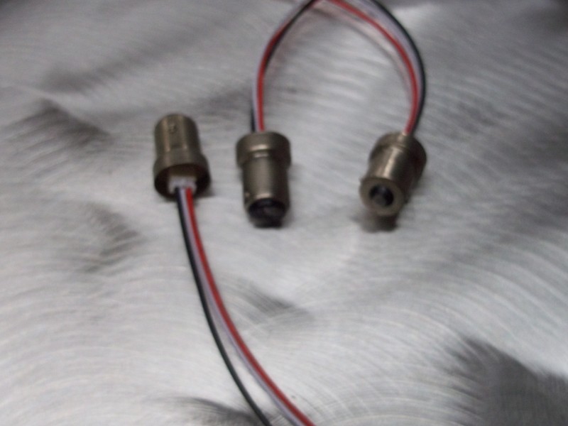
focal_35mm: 36
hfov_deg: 51.4
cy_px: 213
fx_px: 591
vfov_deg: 39.7
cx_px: 284
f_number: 3.1
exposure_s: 1/20
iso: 160
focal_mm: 6.5
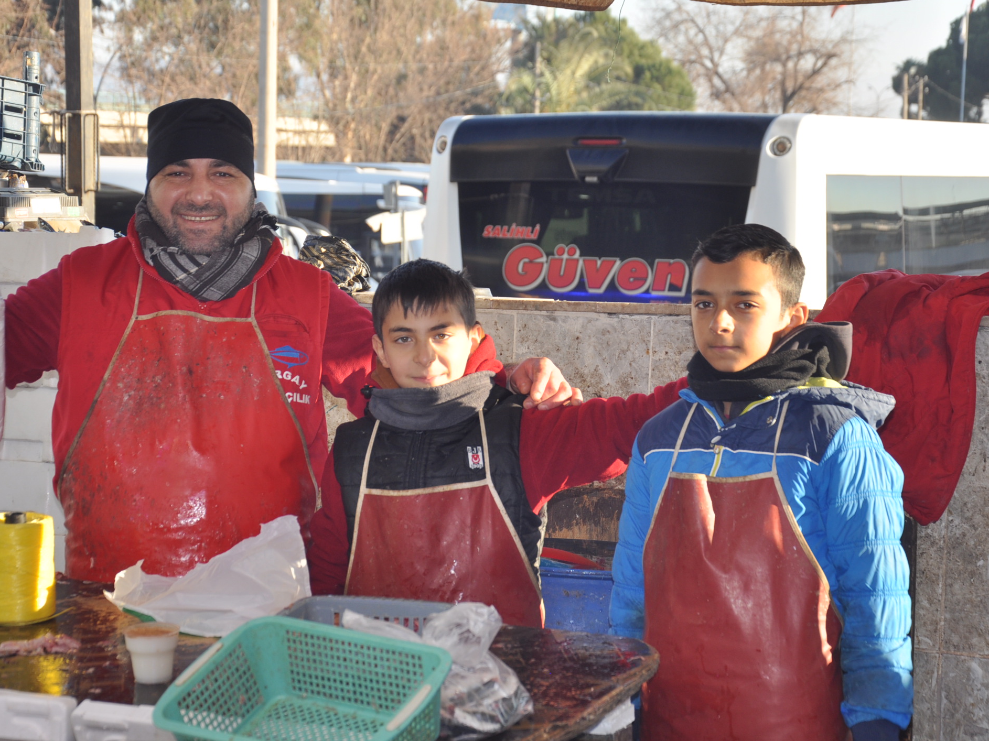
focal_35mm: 95
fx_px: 2714
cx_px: 450
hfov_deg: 20.6
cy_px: 372
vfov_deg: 15.6
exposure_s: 1/200
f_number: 5
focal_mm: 58
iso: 200
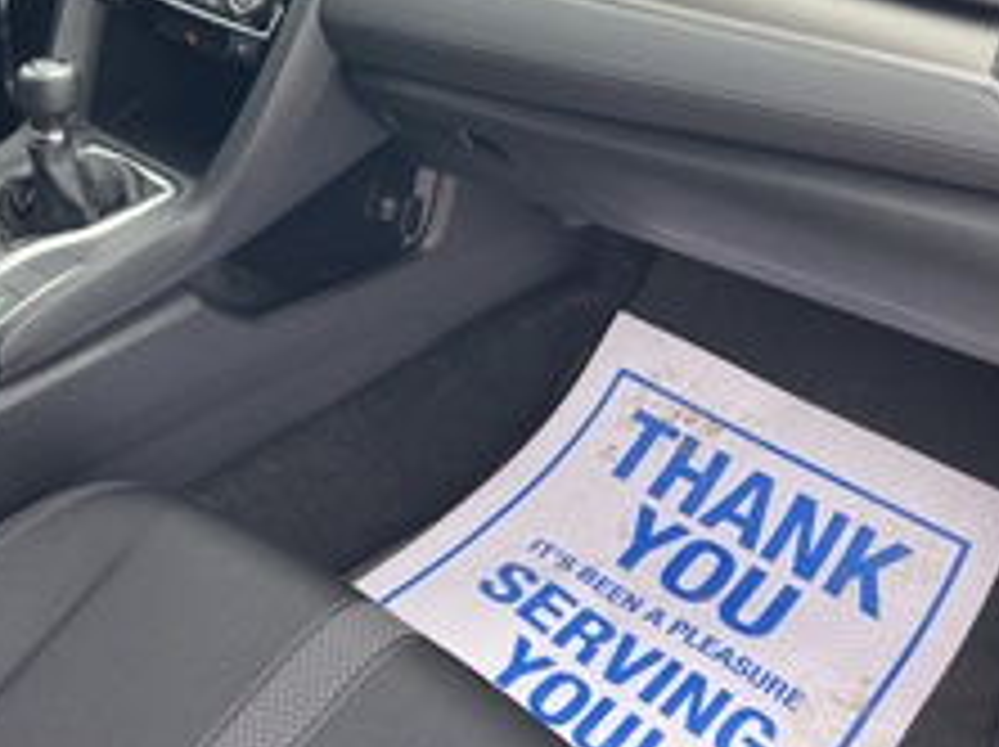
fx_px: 1528
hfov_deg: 35.9
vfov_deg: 26.5
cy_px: 70
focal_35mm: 53
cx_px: 338
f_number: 1.8
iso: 20
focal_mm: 3.99
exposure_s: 1/136
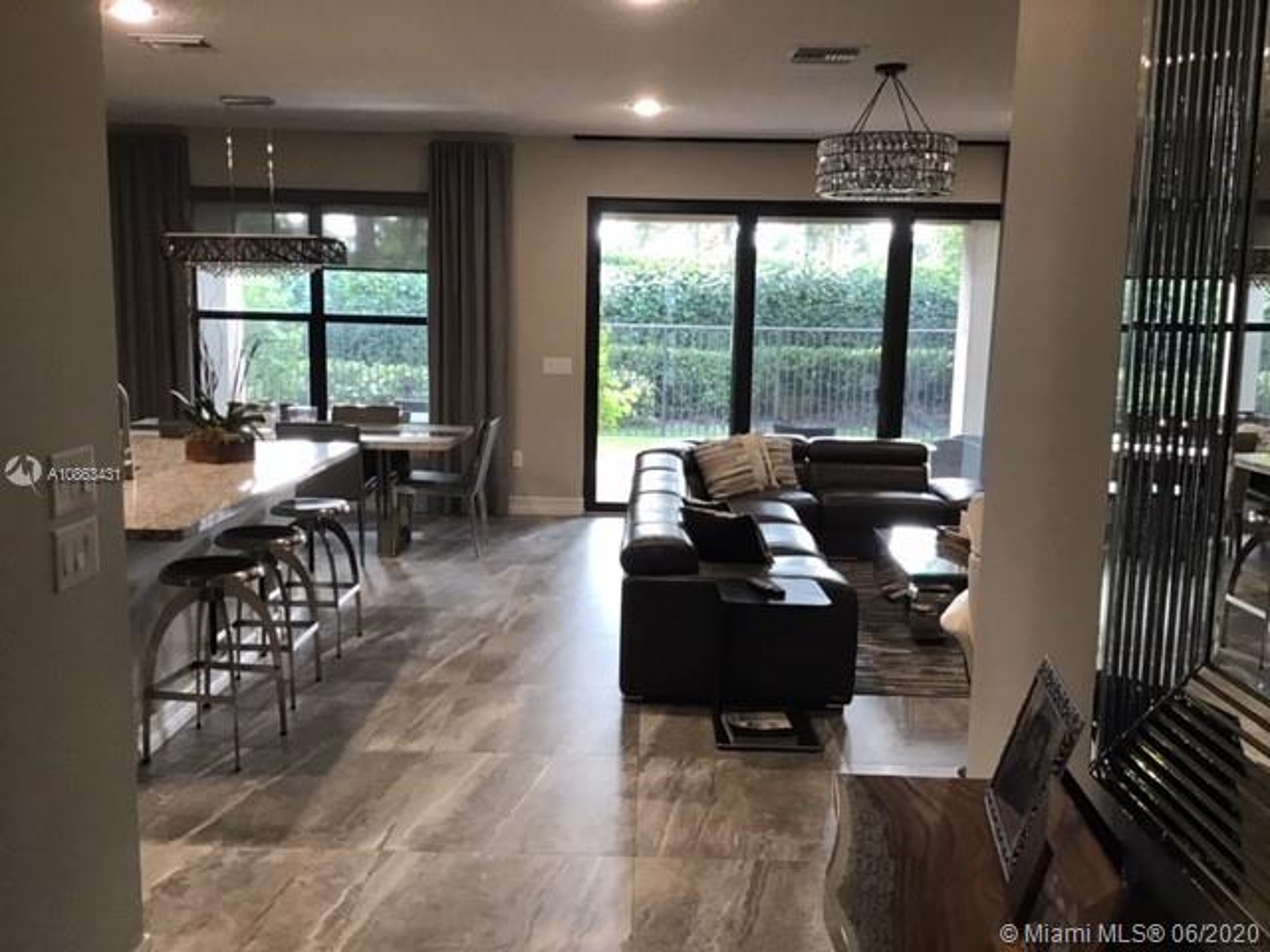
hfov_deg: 58.4
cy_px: 476
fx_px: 1137
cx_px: 635
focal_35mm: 31
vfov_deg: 45.4
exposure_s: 1/30
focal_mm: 3.3
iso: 80
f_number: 2.4
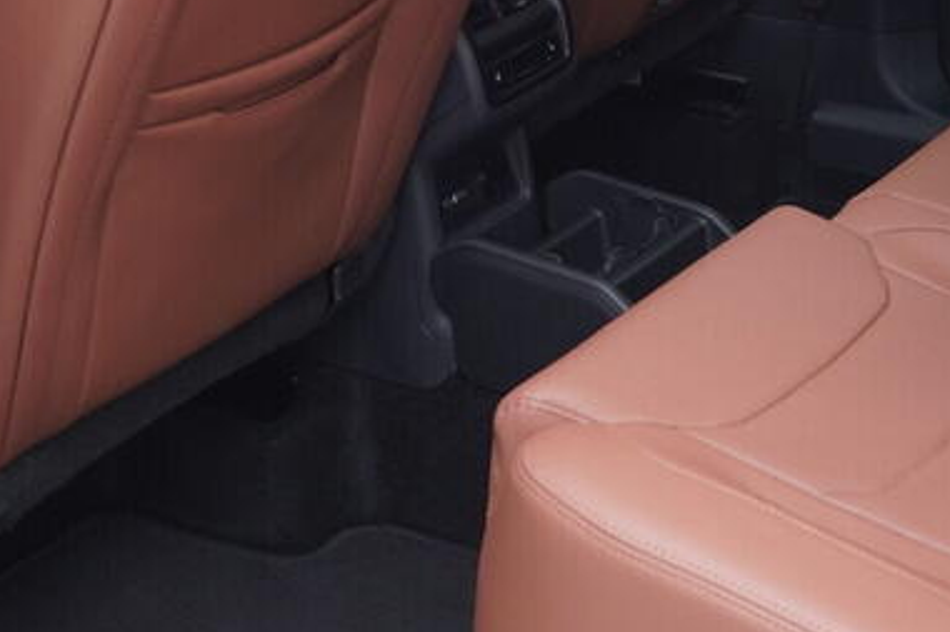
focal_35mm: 97
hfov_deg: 20.9
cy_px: 34
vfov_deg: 13.9
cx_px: 658
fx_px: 2558
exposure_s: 1/40
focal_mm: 24
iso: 320
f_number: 2.8
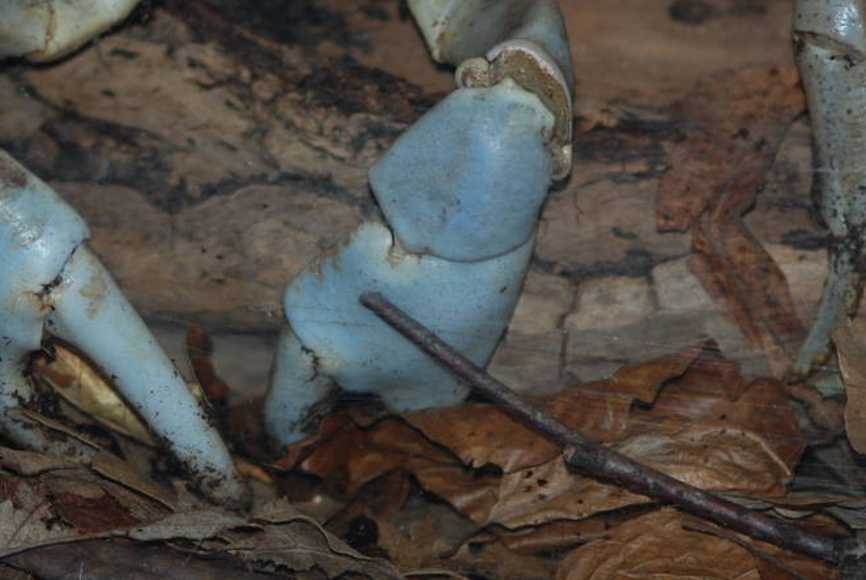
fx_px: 9587
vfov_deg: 3.5
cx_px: 347
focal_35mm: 398
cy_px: 12
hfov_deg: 5.2
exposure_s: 1/60
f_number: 4.2
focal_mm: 110
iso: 200
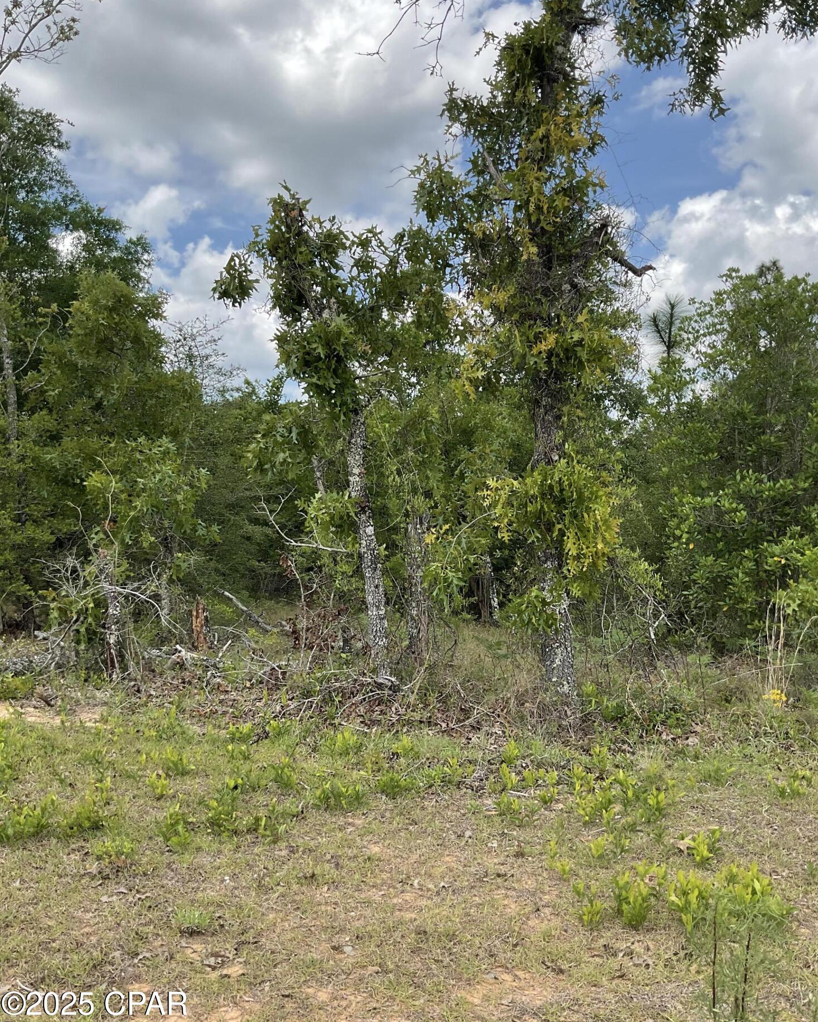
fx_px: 938
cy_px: 495
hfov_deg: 47.1
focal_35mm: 31
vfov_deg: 57.2
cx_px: 419
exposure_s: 1/1168
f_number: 1.8
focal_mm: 3
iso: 16
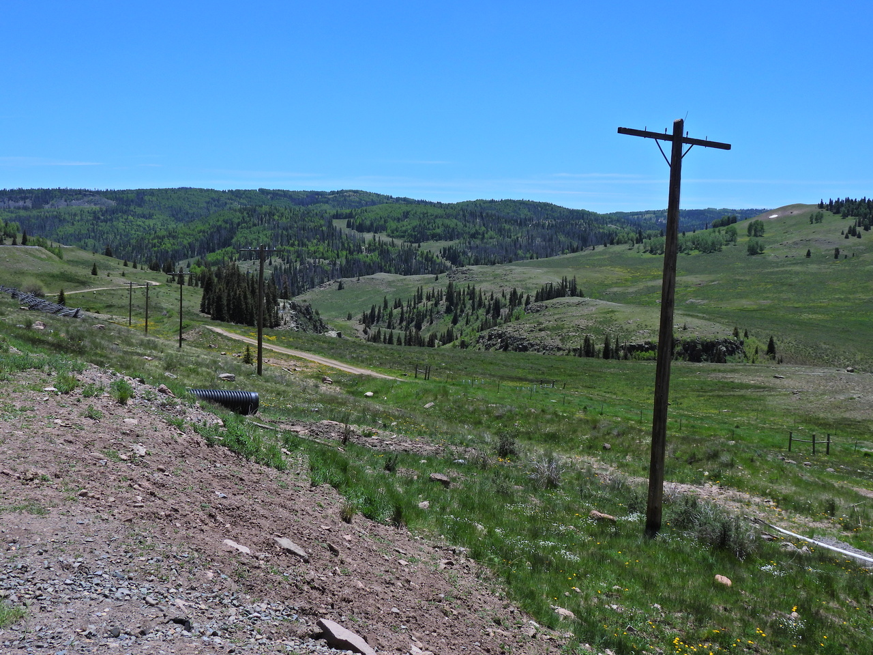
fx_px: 1009
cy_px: 328
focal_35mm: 40
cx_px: 436
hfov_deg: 46.8
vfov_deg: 36.0
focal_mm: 7.1
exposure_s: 1/2000
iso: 100
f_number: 3.5
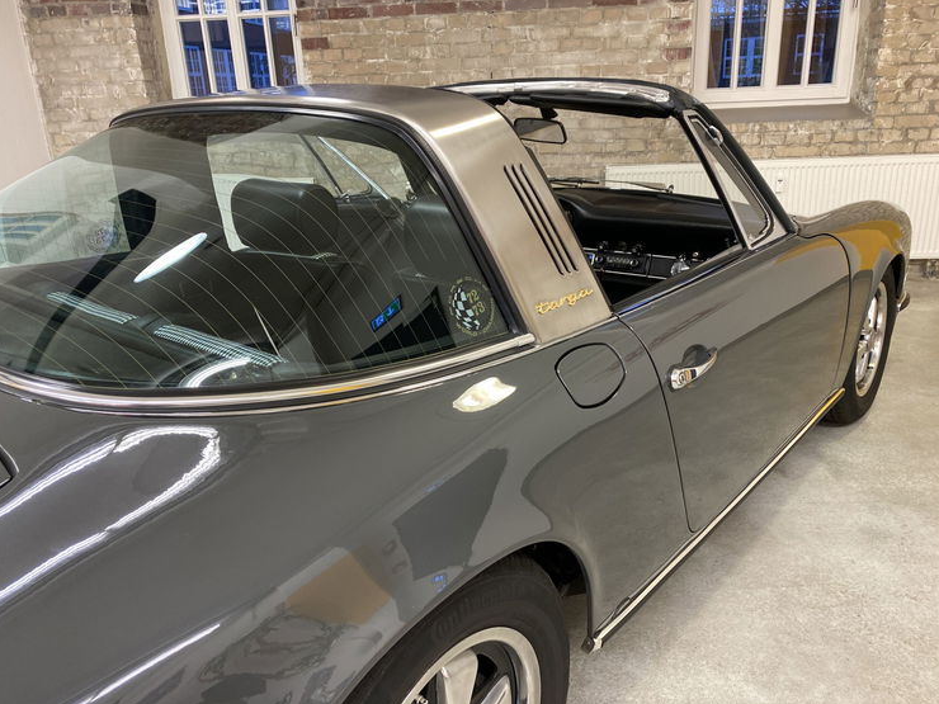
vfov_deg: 51.4
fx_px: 732
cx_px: 483
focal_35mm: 27
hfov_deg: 65.3
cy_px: 353
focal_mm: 4.25
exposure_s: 1/50
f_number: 1.8
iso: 125
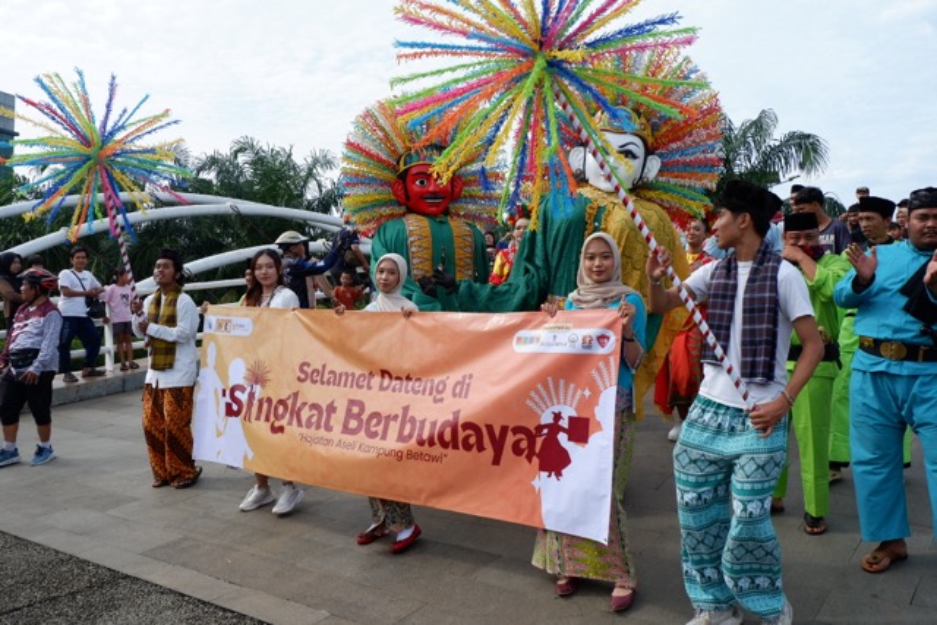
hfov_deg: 58.7
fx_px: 833
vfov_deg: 41.1
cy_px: 312
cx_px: 468
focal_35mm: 32
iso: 200
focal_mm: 21.1
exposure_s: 1/550
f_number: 5.6
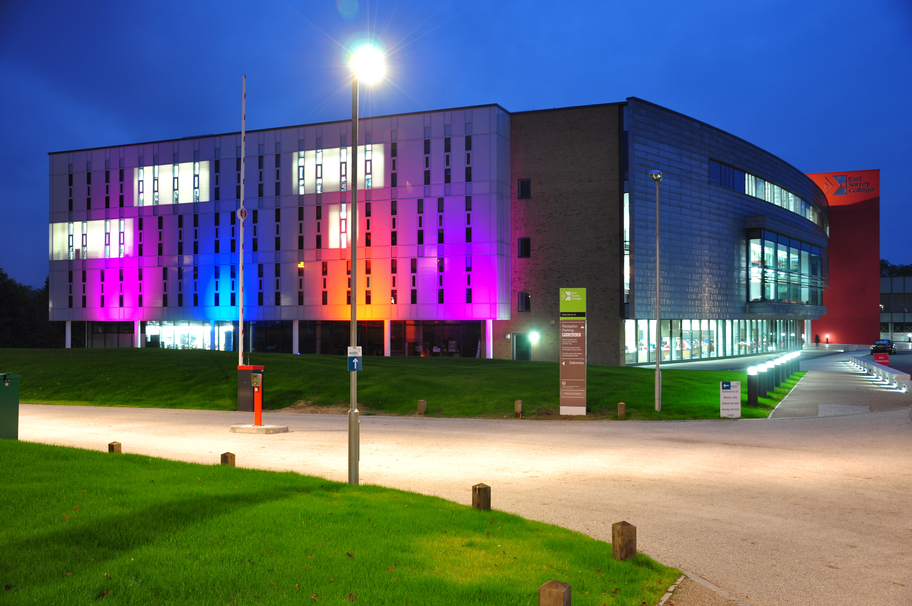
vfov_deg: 39.9
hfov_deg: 57.3
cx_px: 456
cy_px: 303
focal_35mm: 33
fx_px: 835
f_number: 3.8
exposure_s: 1.6
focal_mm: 22
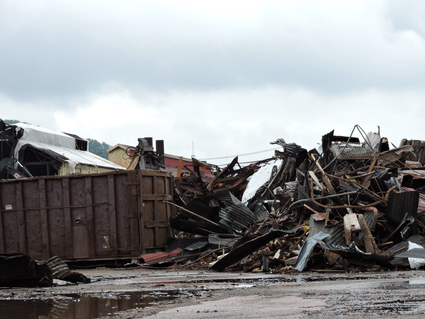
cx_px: 219
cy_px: 154
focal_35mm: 126
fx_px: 1547
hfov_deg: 15.6
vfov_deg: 11.8
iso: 100
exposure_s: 1/200
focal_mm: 21.4
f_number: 4.2
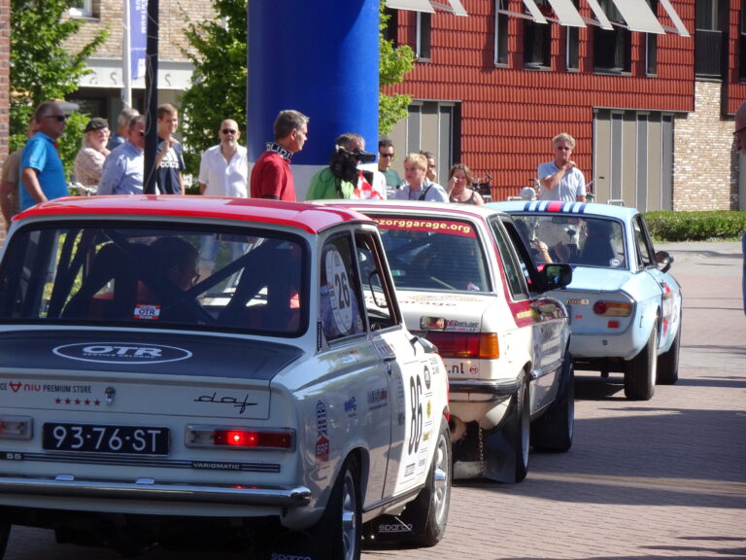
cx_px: 373
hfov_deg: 9.3
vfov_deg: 7.0
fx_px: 4569
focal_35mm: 212
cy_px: 280
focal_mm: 36.24
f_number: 6.3
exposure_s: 1/250
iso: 100
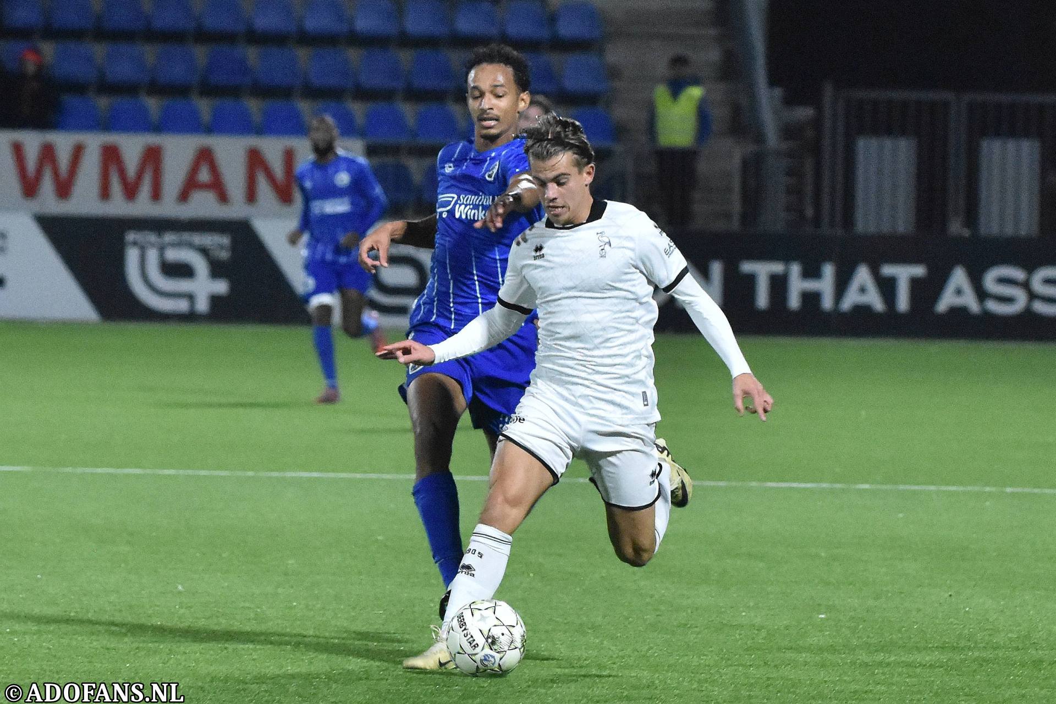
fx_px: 5500
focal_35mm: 188
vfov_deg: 7.3
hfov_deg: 11.0
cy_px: 352
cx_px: 528
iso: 3200
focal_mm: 125
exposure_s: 1/800
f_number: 3.2
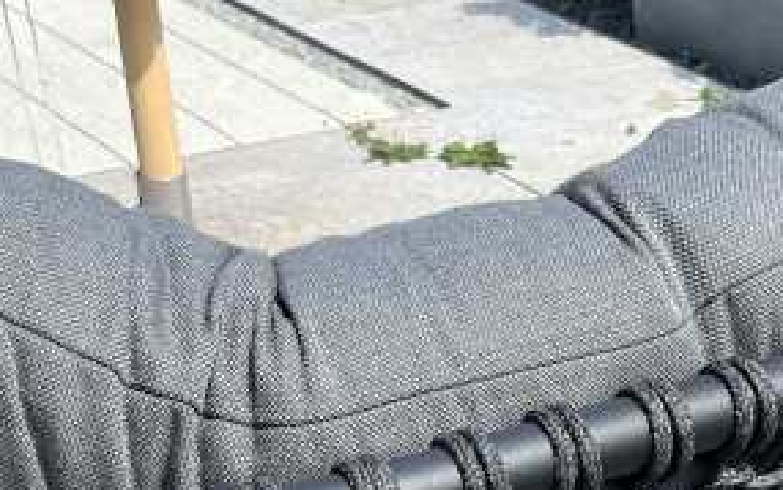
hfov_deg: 20.8
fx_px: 2071
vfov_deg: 13.2
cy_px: 553
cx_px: 761
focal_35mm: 97
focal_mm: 5.7
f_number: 1.5
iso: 50
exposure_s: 1/2353
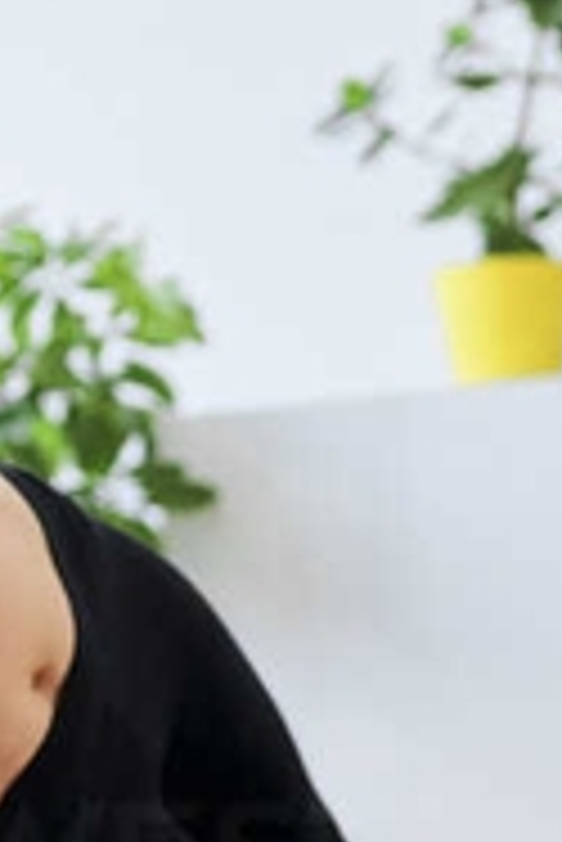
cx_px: -328
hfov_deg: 5.8
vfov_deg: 8.8
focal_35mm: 235
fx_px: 5492
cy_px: 383
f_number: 2.2
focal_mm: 55
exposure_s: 1/1000
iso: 500
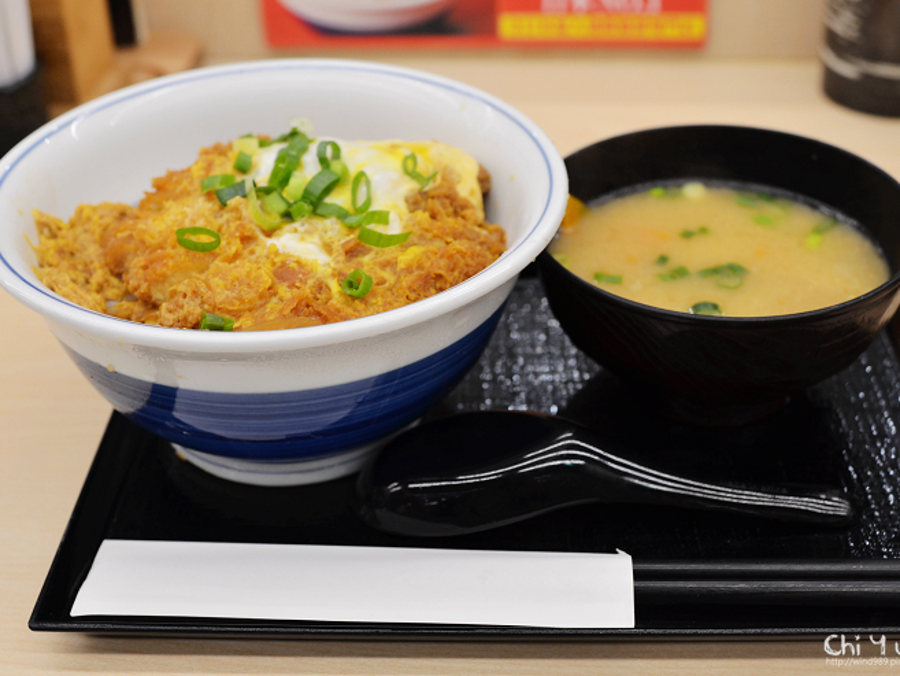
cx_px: 440
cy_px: 337
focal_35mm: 46
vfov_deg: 31.5
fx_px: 1196
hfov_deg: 41.2
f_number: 4.5
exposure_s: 1/80
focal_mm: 28
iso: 400
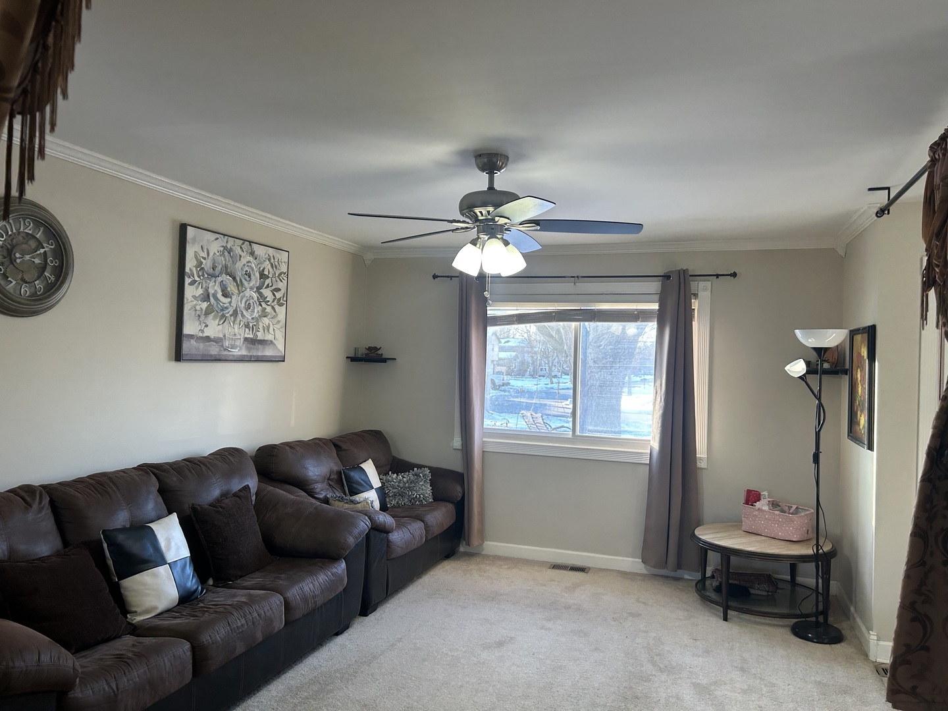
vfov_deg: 53.1
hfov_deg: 67.3
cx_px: 474
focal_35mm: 26
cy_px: 356
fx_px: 712
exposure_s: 1/60
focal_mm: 5.7
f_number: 1.5
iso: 64
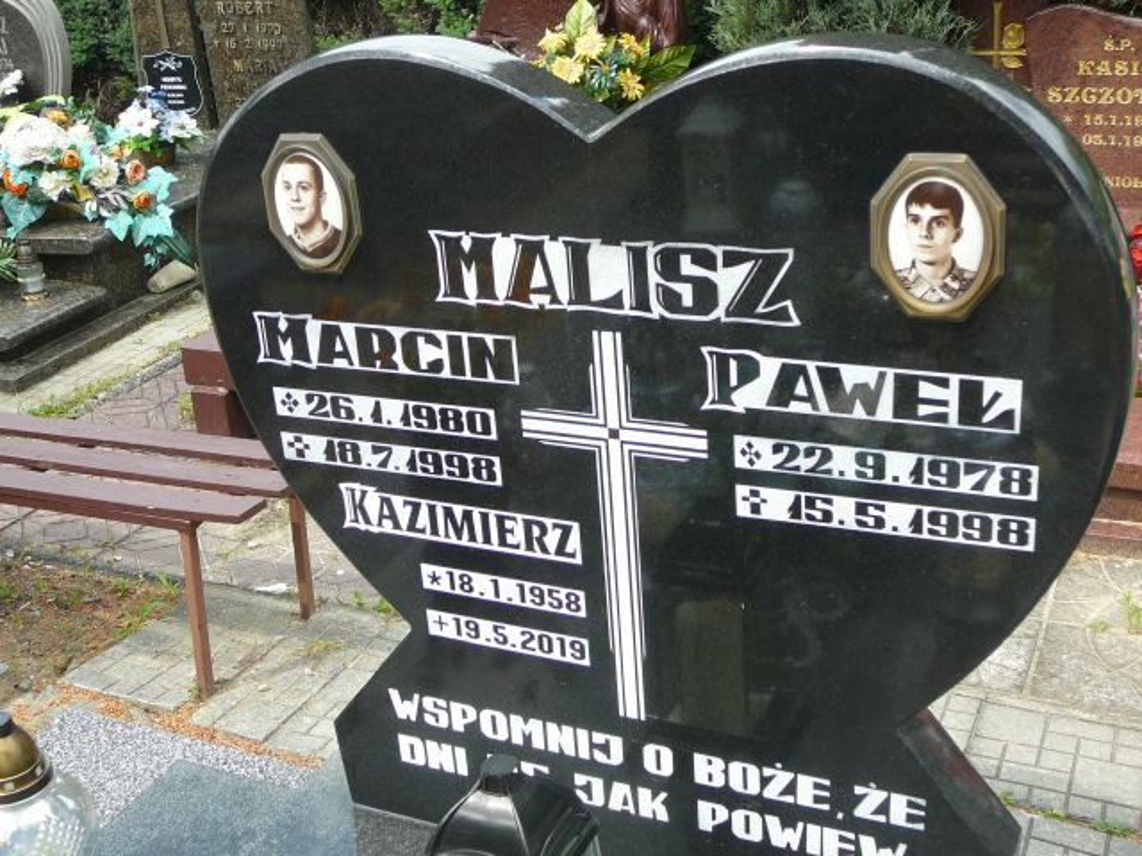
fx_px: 1485
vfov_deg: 32.2
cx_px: 571
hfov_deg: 42.1
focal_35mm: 45
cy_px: 428
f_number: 3.2
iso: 80
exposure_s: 1/250
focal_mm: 6.7
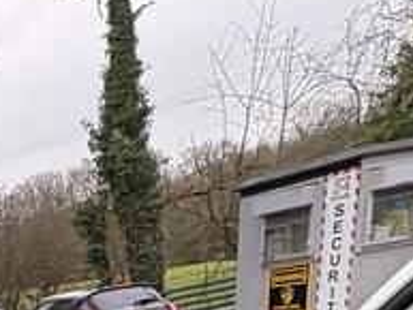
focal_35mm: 65
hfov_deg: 22.5
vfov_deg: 16.9
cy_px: 620
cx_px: -255
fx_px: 776
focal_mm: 2.22
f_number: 2.2
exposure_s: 1/139
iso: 64
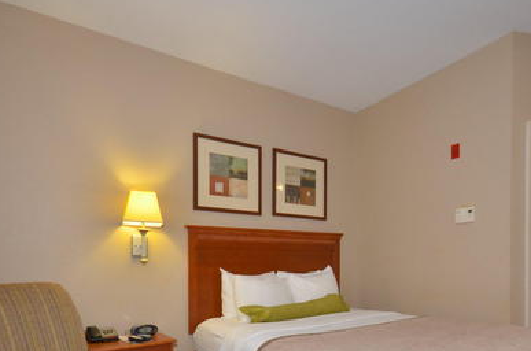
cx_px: 298
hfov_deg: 73.6
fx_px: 353
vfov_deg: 50.7
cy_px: 263
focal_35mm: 24
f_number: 5
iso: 250
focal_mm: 10
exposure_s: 1/40
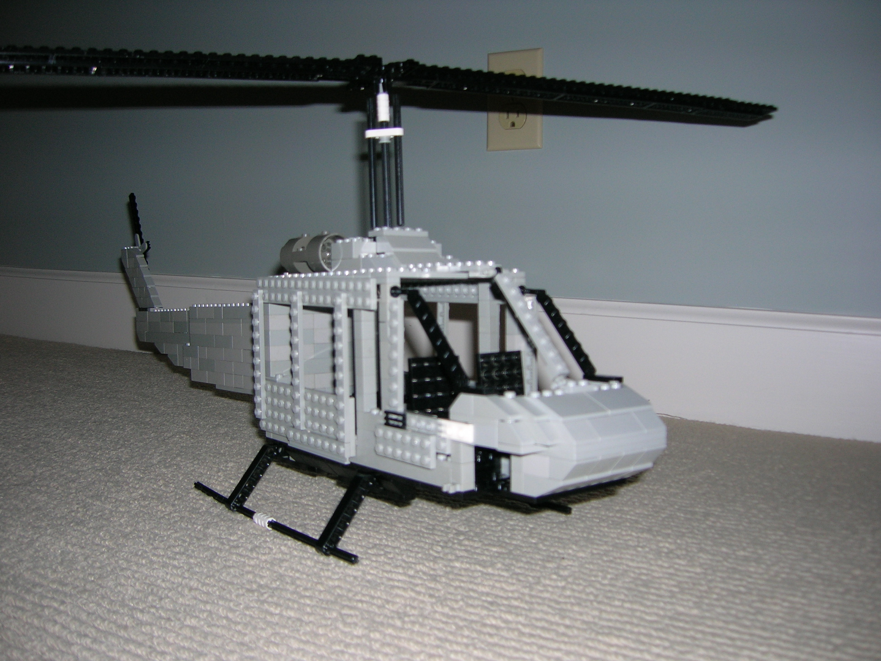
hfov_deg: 54.0
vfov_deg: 41.8
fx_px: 865
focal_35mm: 34
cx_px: 440
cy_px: 330
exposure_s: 1/60.1
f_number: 2.9
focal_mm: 5.7
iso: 50
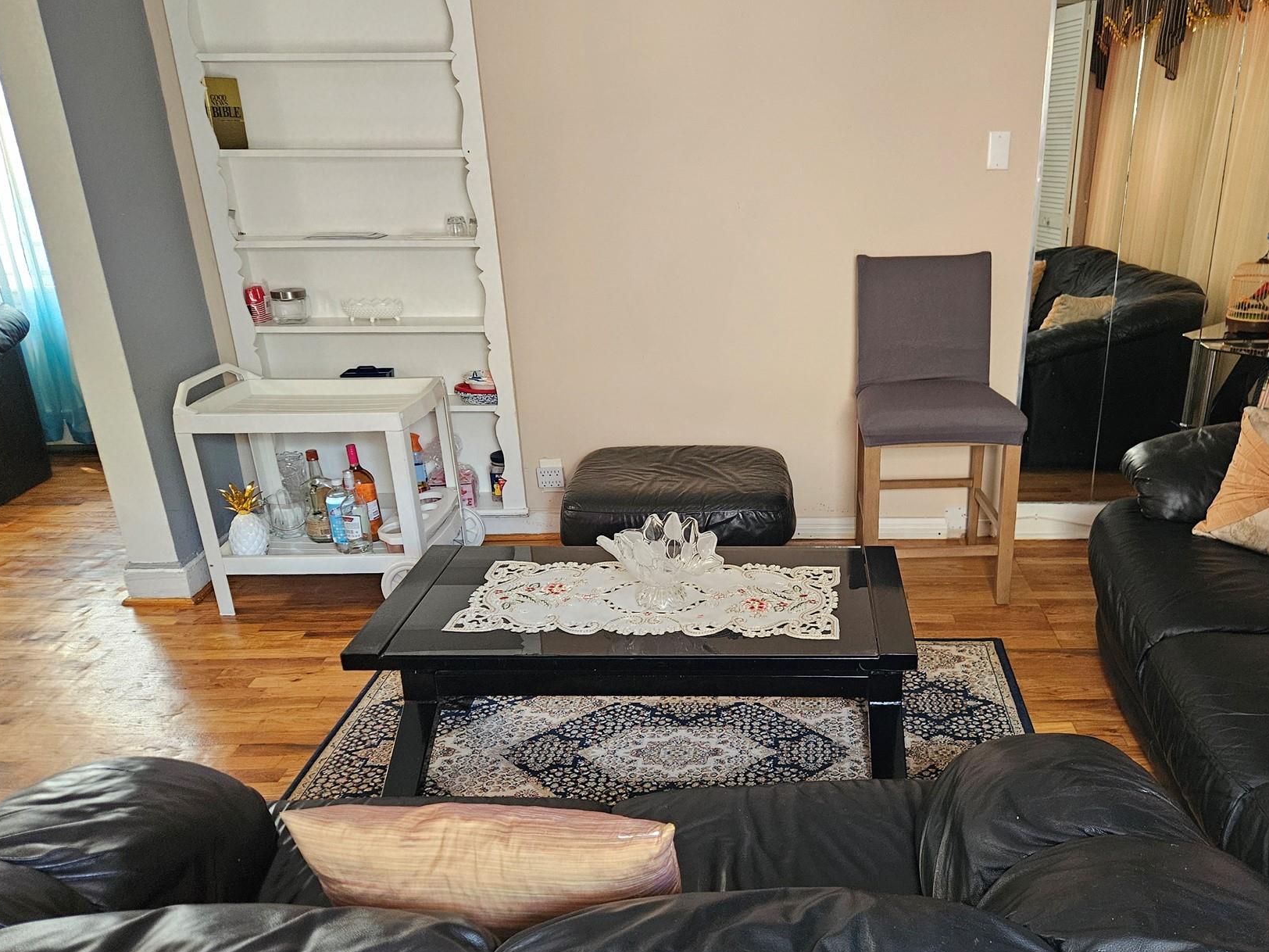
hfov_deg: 61.0
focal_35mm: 29
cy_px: 574
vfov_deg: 47.9
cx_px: 779
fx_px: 1063
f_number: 1.8
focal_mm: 5.4
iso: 800
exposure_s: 1/60
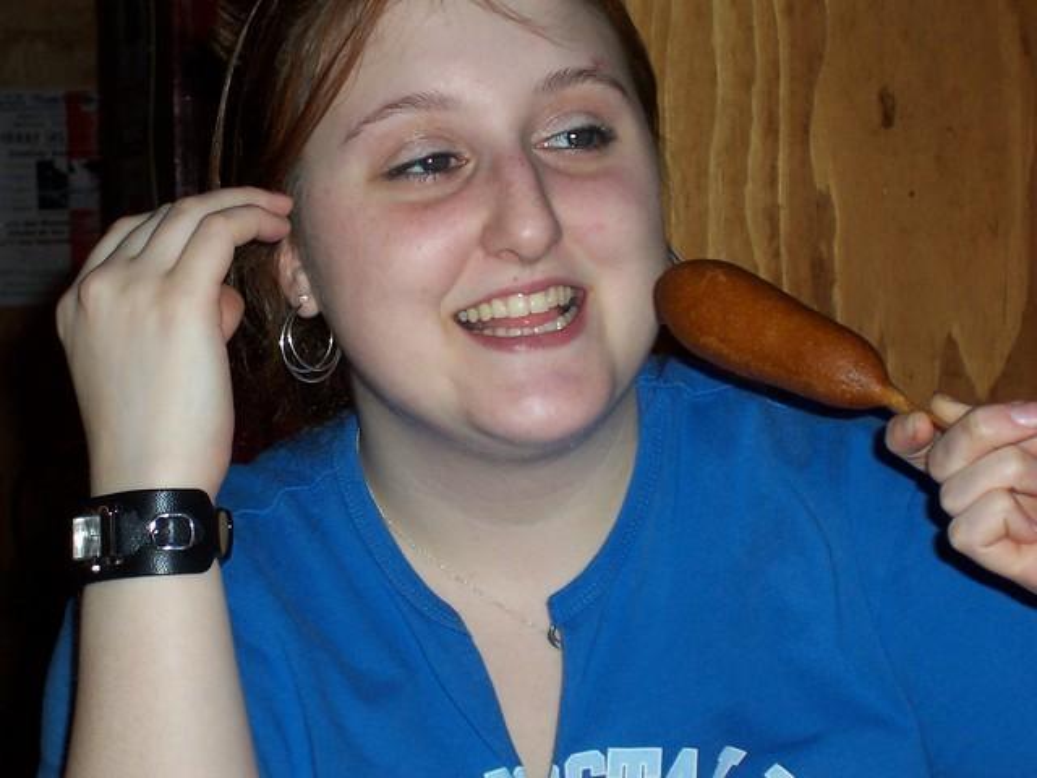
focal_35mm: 111
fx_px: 3325
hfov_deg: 17.7
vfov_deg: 13.3
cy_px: 389
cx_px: 518
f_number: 4.8
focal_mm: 16.8
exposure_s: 1/90
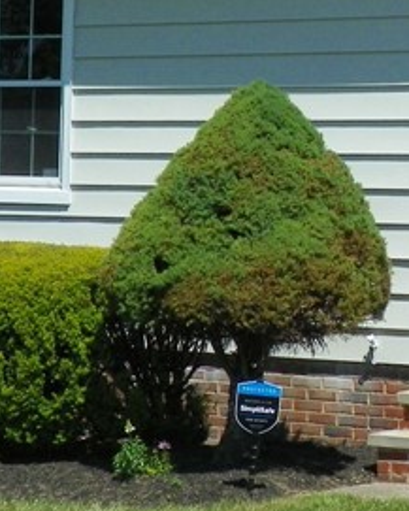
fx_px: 2178
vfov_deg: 13.3
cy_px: 147
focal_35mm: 144
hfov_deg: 10.6
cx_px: 449
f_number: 5.6
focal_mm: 6.9
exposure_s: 1/500
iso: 64
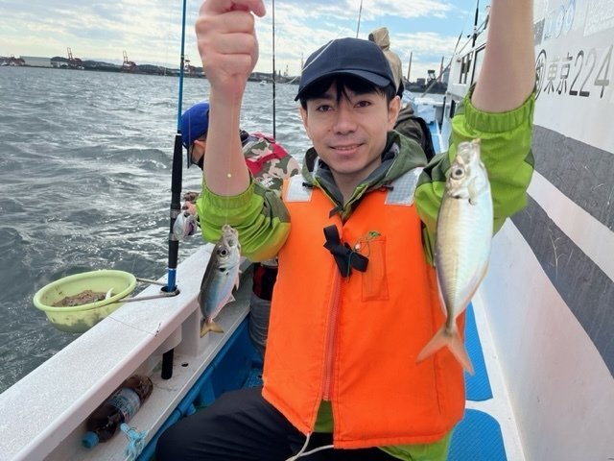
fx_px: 461
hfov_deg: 67.3
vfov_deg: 53.1
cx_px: 307
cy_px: 230
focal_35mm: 26
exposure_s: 1/1441
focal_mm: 5.1
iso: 50
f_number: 1.6
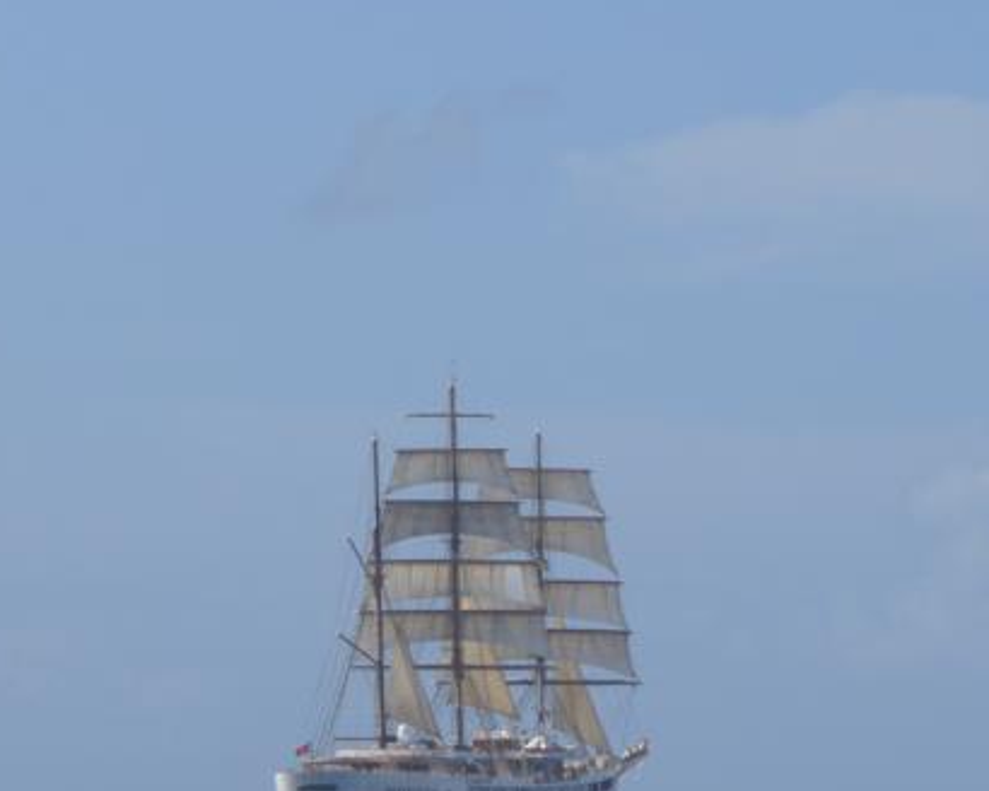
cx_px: 741
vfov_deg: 3.6
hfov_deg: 4.5
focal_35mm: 427
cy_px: 514
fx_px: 12499
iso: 80
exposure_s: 1/500
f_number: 5.9
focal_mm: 42.8
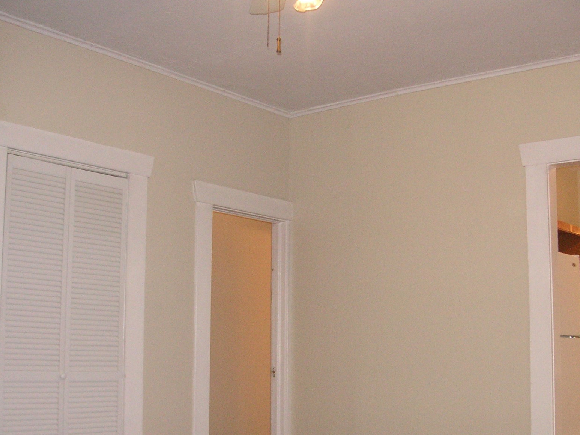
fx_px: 821
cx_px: 309
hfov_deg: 38.9
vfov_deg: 29.6
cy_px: 259
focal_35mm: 49
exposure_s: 1/45
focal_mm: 6.1
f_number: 2.8
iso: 160
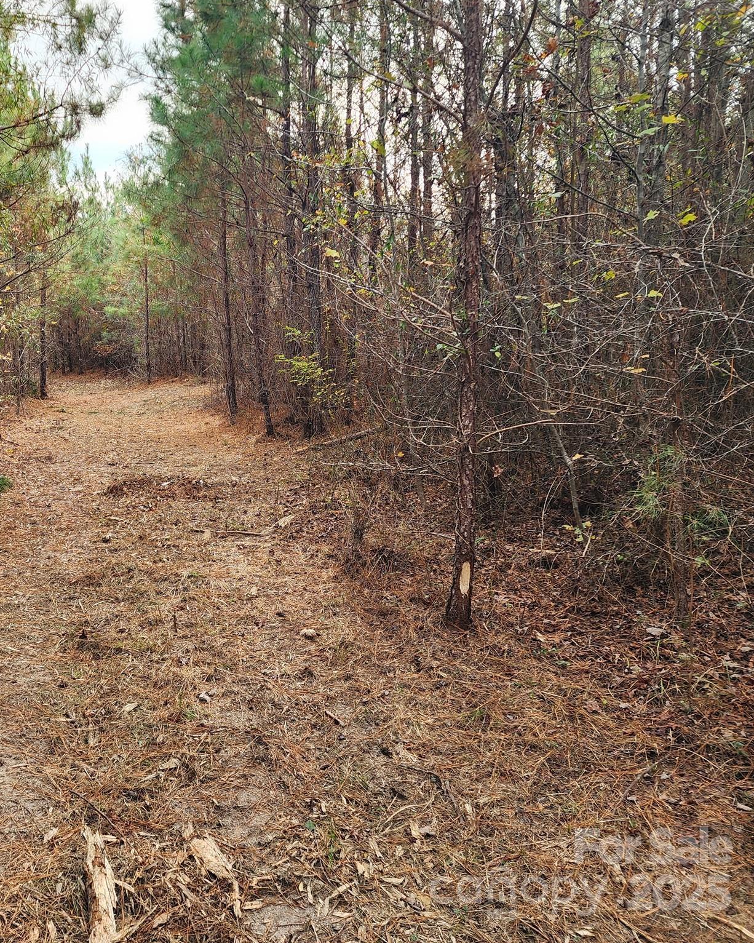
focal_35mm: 30
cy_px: 471
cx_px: 148
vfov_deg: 58.8
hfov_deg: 45.9
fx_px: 837
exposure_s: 1/180
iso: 32
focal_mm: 6.4
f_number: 1.8
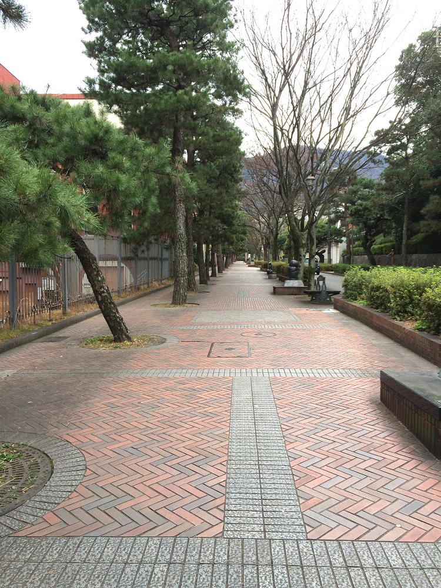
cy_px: 294
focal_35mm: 29
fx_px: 493
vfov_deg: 61.7
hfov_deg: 48.2
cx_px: 220
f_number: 2.2
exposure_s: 1/60
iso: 40
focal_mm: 4.15
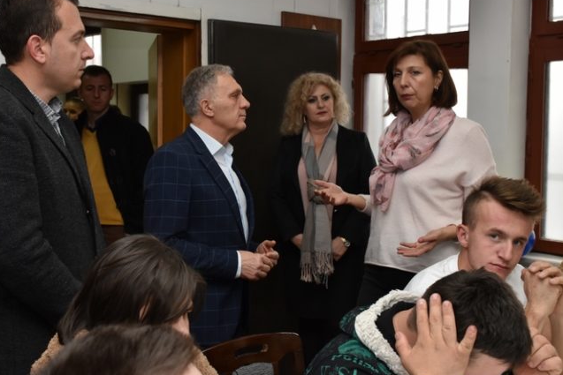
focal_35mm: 47
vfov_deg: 28.6
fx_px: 735
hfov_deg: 41.8
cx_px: 243
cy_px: 170
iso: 800
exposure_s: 1/125
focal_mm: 26
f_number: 6.3
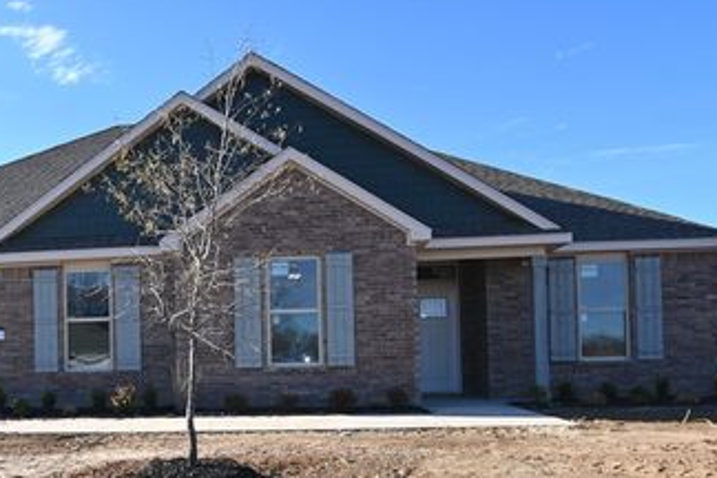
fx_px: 737
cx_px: 204
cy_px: 335
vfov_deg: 35.4
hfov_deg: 50.3
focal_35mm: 37
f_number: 9
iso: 100
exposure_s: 1/200
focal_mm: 16
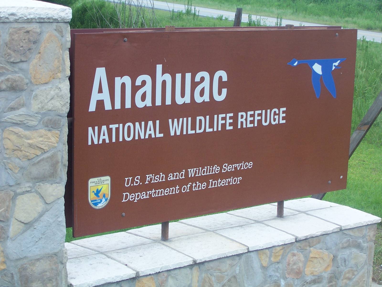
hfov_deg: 22.8
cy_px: 144
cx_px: 191
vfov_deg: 17.2
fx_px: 949
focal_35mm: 86
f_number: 3.4
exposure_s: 1/180
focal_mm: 14.7
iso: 80
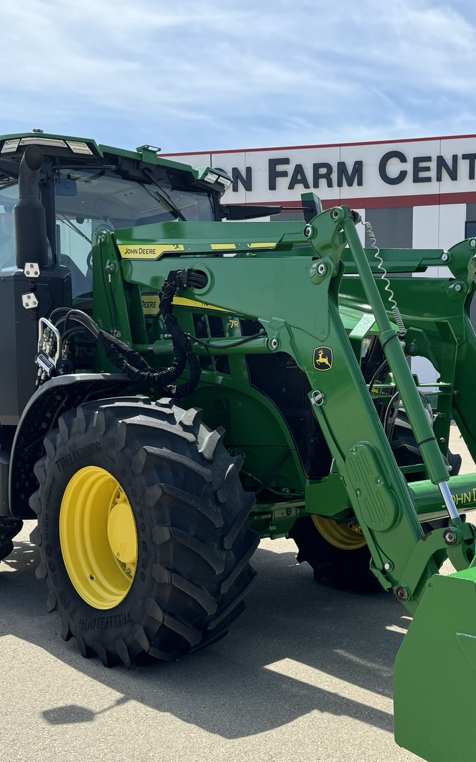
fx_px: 809
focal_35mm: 39
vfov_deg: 50.3
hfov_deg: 32.2
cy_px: 425
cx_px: 350
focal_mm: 6.76
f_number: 1.78
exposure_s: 1/1818
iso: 80
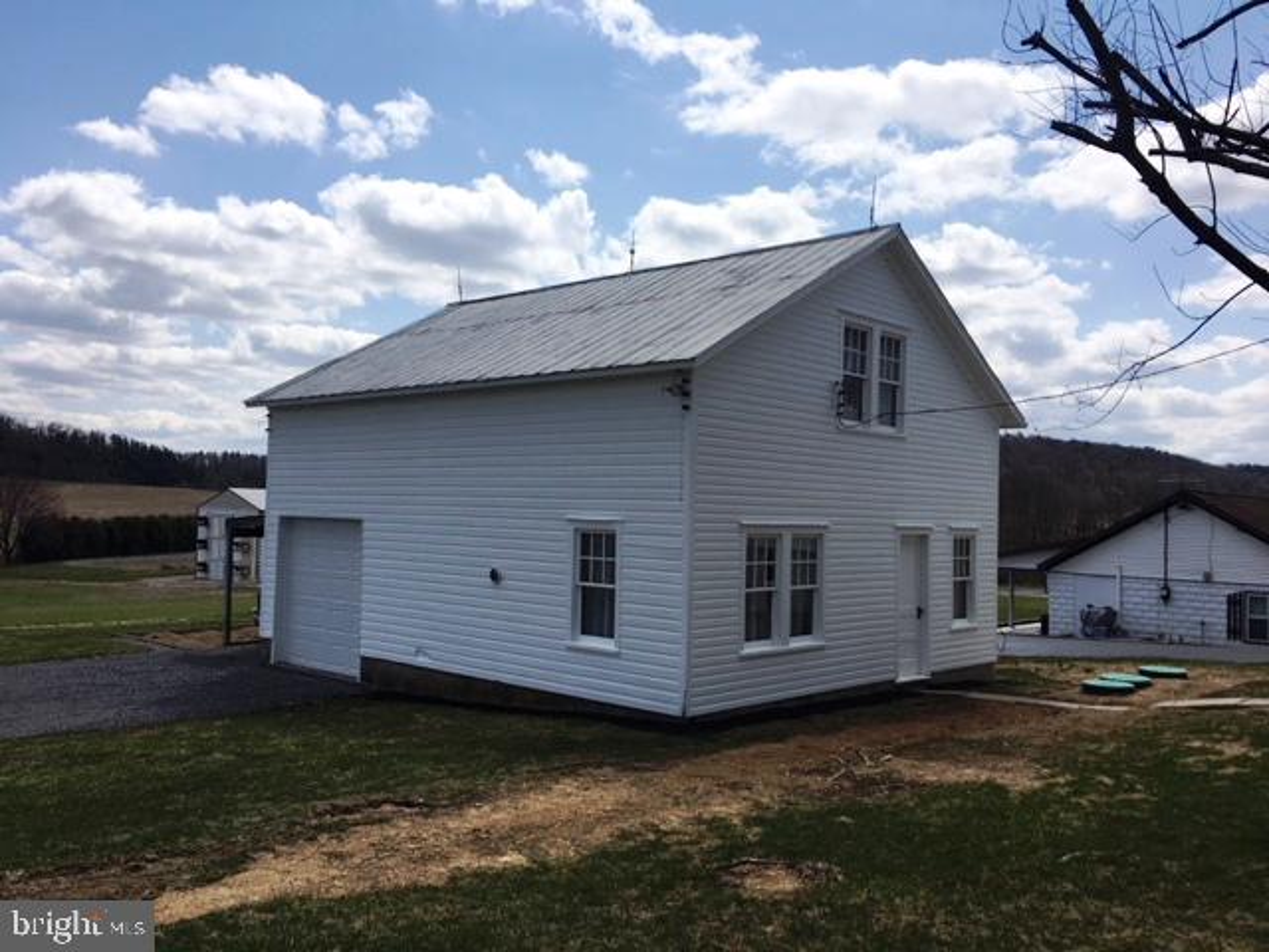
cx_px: 634
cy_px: 476
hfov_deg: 61.7
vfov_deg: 48.2
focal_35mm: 29
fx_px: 1063
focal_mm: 4.15
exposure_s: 1/3497
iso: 25
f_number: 2.2
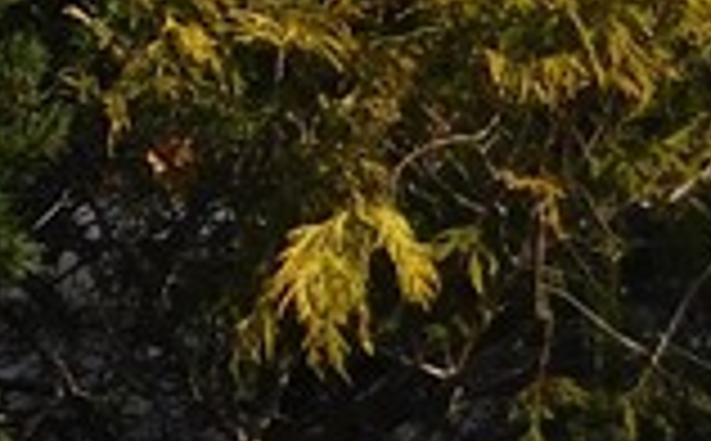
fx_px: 22642
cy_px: -716
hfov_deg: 1.8
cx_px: -1570
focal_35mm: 1171
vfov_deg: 1.1
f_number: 5.3
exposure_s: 1/500
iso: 125
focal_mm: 30.1
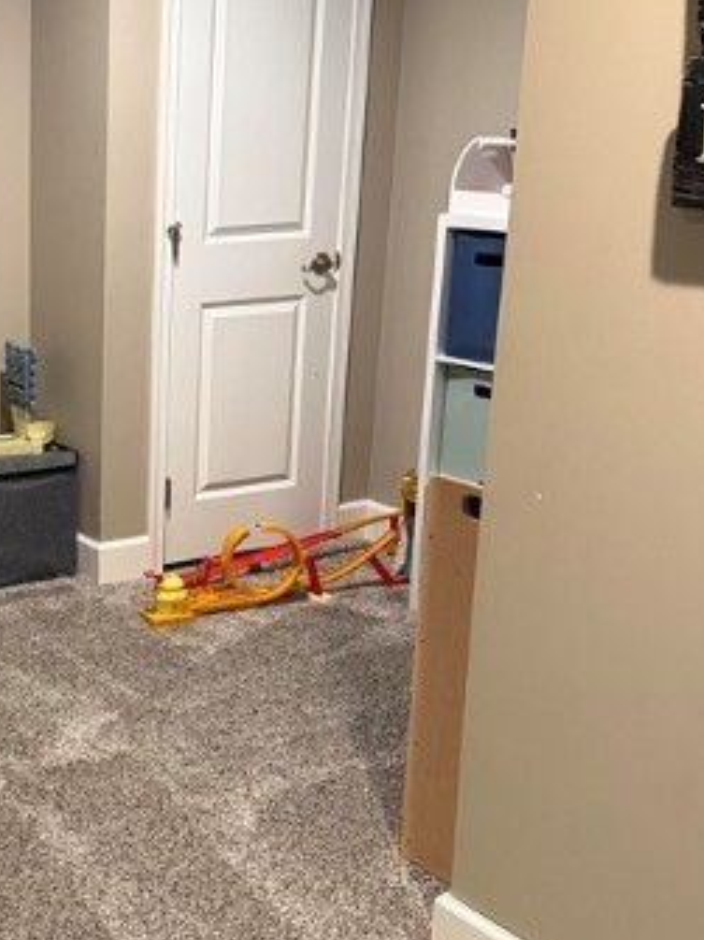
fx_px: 1492
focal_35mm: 55
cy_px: 536
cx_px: 3
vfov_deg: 34.9
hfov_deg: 25.3
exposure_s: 1/60
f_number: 1.78
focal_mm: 6.76
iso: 500
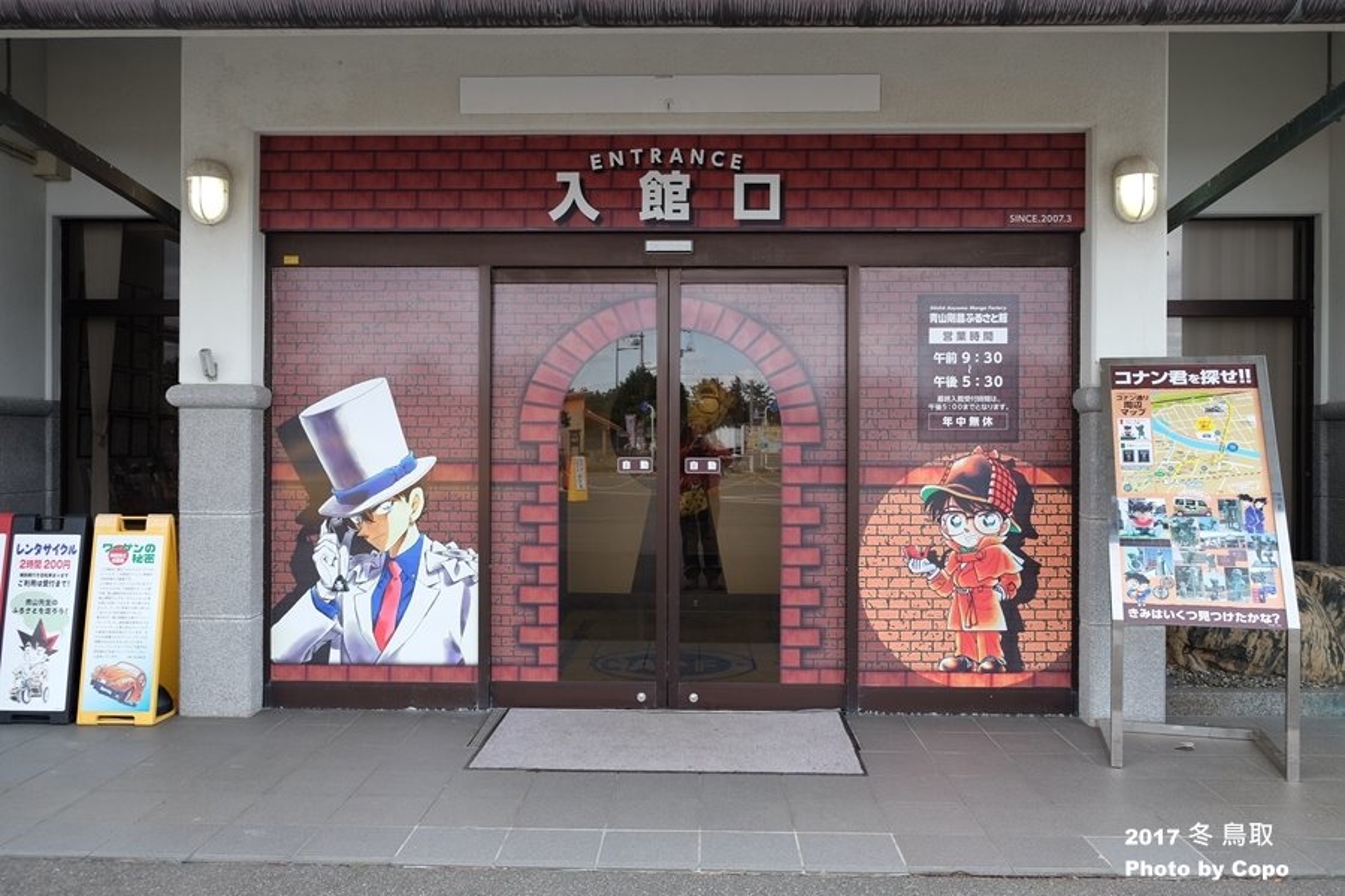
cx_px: 672
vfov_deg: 45.0
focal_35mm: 29
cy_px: 448
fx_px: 1083
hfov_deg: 63.7
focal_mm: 19.6
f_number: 3.6
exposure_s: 1/120
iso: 200
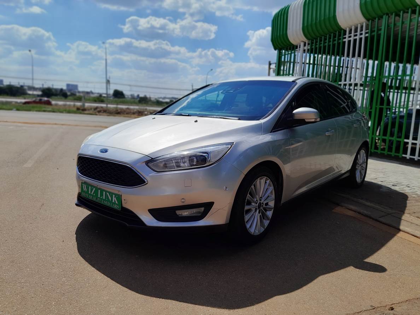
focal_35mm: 26
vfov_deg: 53.1
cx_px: 210
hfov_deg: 67.3
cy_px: 158
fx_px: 315
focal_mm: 3.98
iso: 40
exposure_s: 1/1025
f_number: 1.8
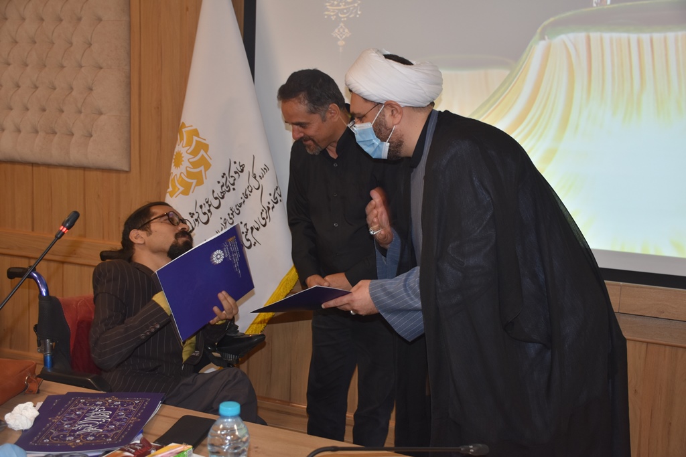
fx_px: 772
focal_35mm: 40
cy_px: 228
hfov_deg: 47.9
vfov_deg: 33.0
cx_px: 343
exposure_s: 1/60
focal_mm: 27
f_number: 4
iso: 500
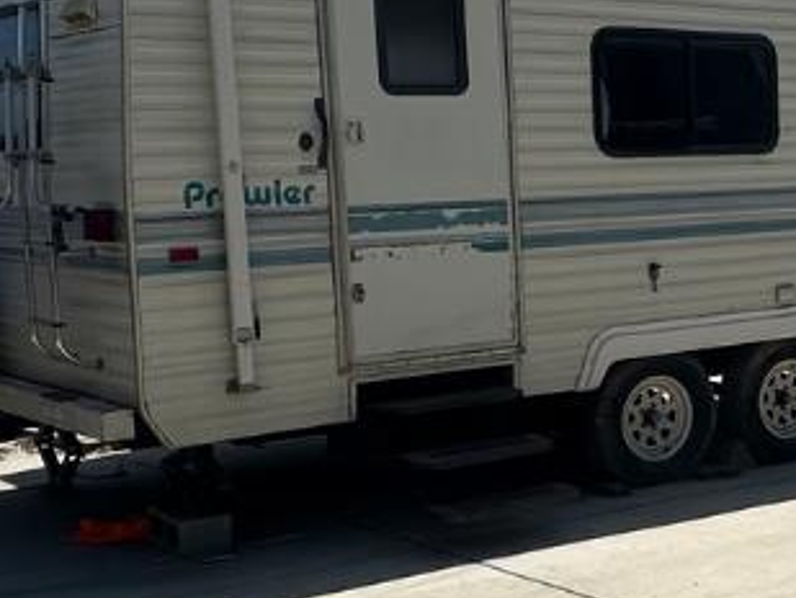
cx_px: 940
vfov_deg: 21.6
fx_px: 1564
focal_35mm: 68
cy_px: 311
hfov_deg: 25.7
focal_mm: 2.22
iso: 50
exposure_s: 1/4132
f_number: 2.2
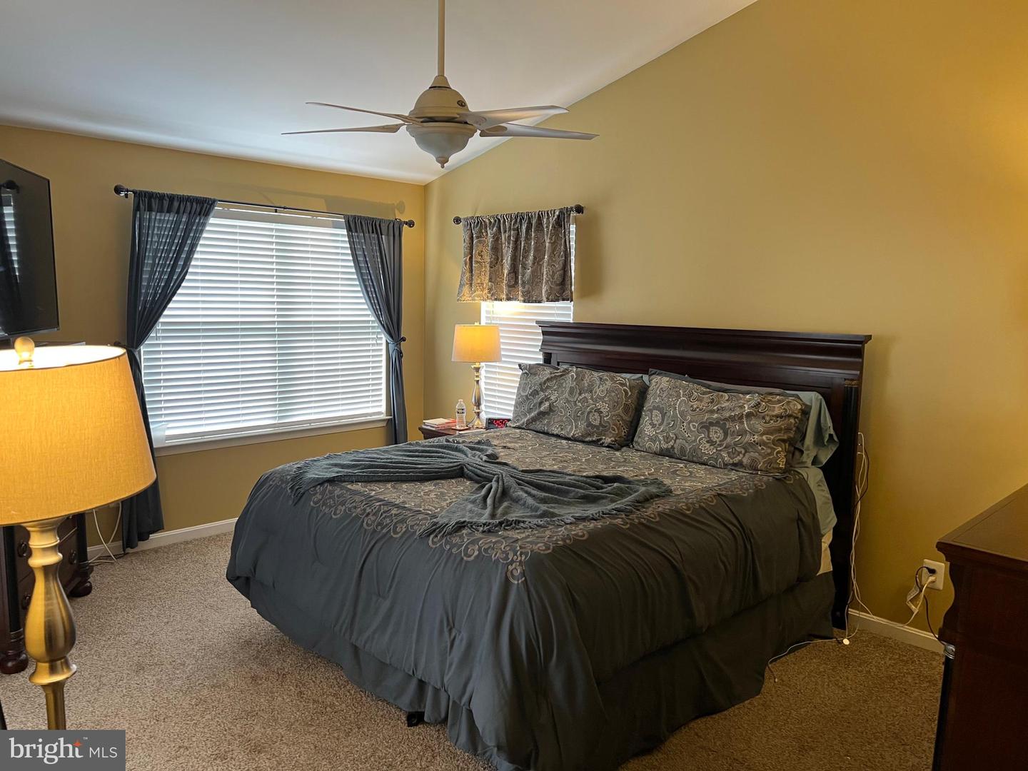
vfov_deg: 53.1
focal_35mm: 26
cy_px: 386
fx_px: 772
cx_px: 514
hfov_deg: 67.3
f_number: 1.5
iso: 80
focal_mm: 5.7
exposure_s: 1/60
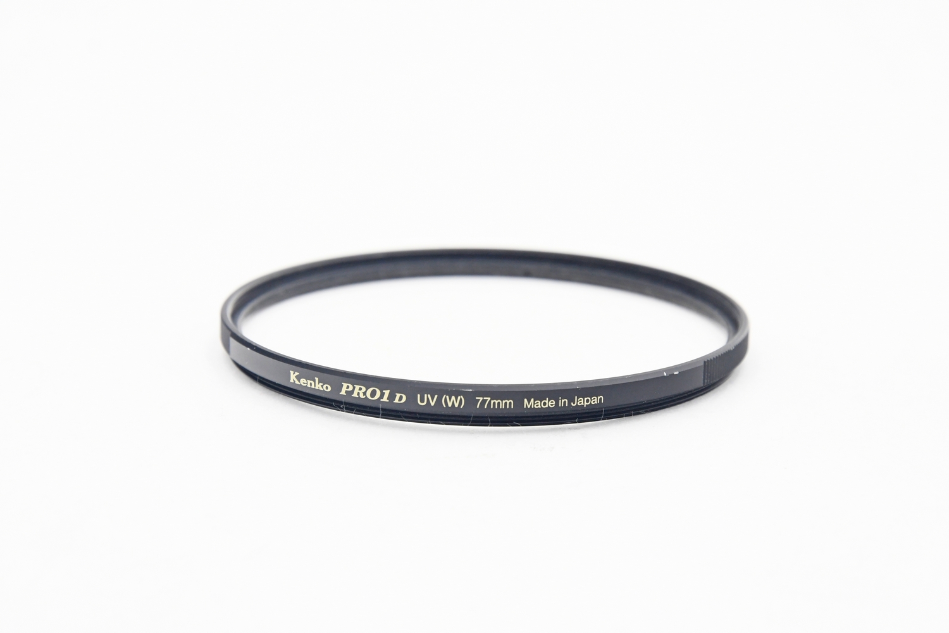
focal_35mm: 120
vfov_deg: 11.4
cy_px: 316
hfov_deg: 17.1
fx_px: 3163
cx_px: 474
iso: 1000
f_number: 8
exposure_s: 1/100
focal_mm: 80
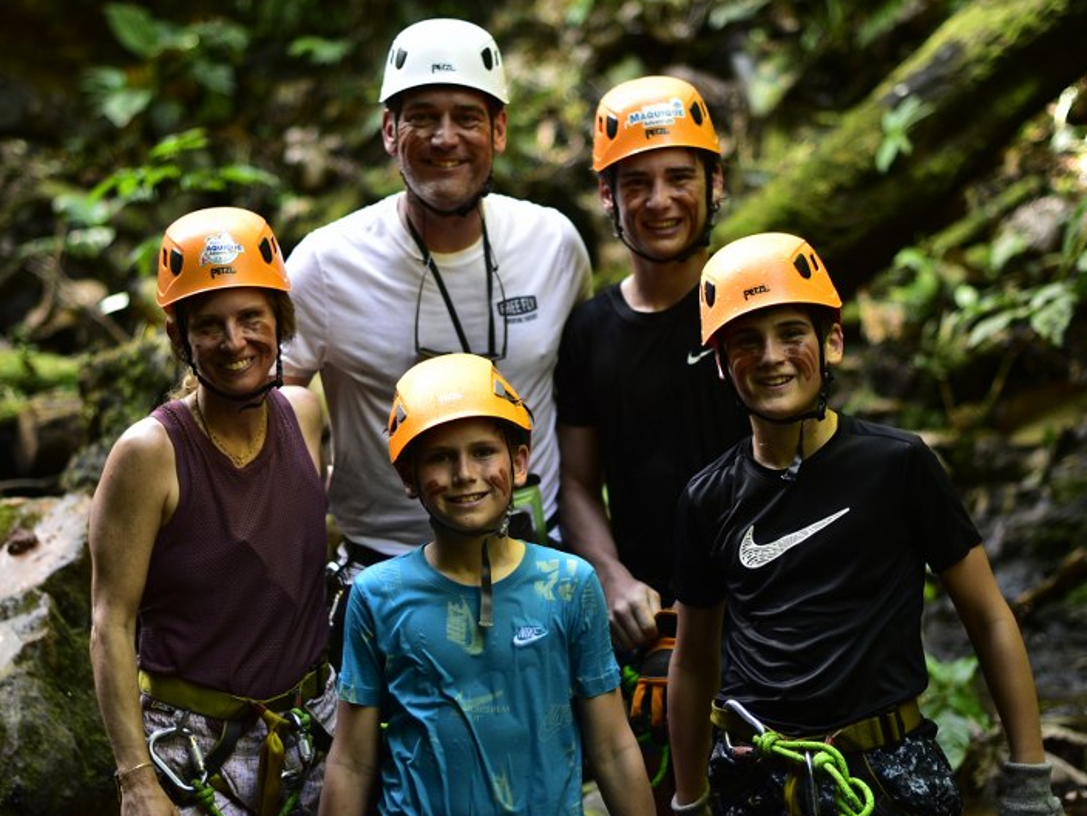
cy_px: 409
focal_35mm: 82
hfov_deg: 23.8
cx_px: 513
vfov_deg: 18.0
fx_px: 2575
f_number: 1.4
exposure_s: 1/250
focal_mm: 50
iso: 800
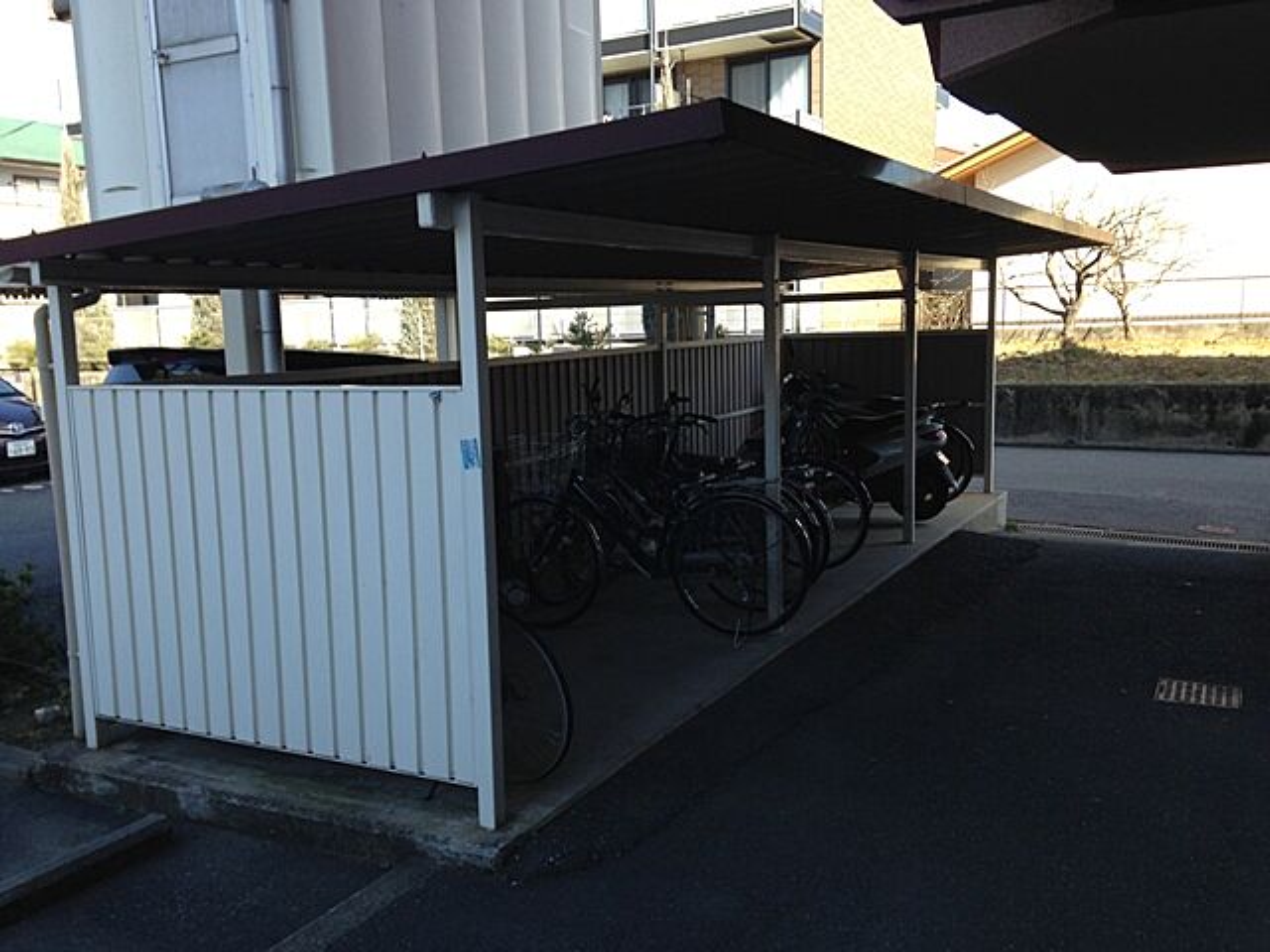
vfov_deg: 42.9
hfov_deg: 55.4
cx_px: 635
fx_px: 1211
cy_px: 476
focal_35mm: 33
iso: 50
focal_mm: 4.12
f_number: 2.4
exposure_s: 1/279
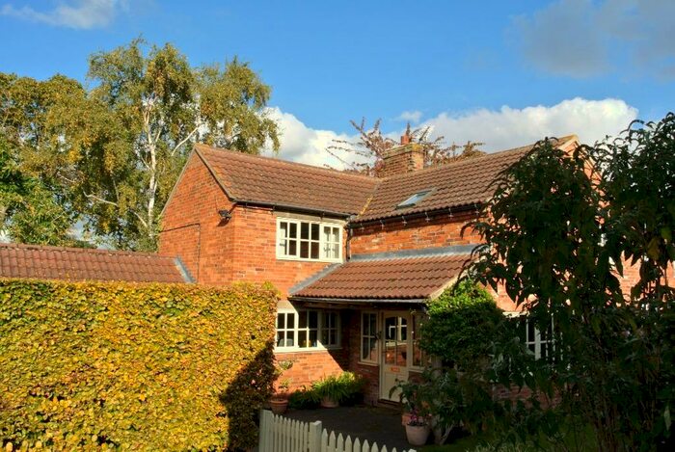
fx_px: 545
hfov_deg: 63.6
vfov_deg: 45.1
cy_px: 226
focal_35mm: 29
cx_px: 338
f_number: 14
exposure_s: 1/60
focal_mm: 11
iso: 100
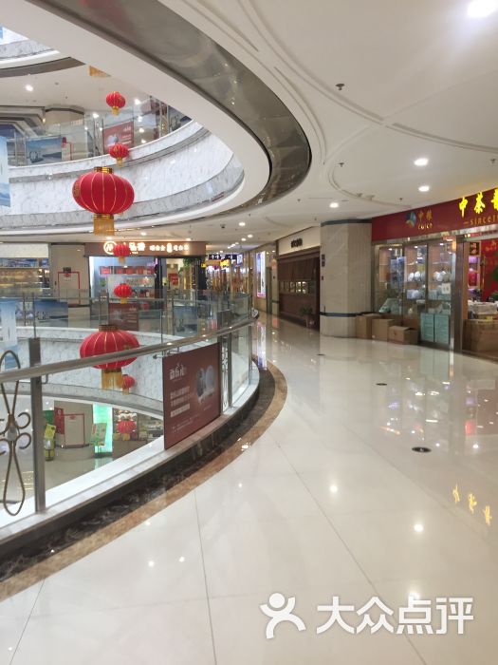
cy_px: 332
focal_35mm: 29
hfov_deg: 48.2
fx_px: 556
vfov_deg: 61.7
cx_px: 249
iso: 80
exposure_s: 1/33
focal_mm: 4.15
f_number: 2.2
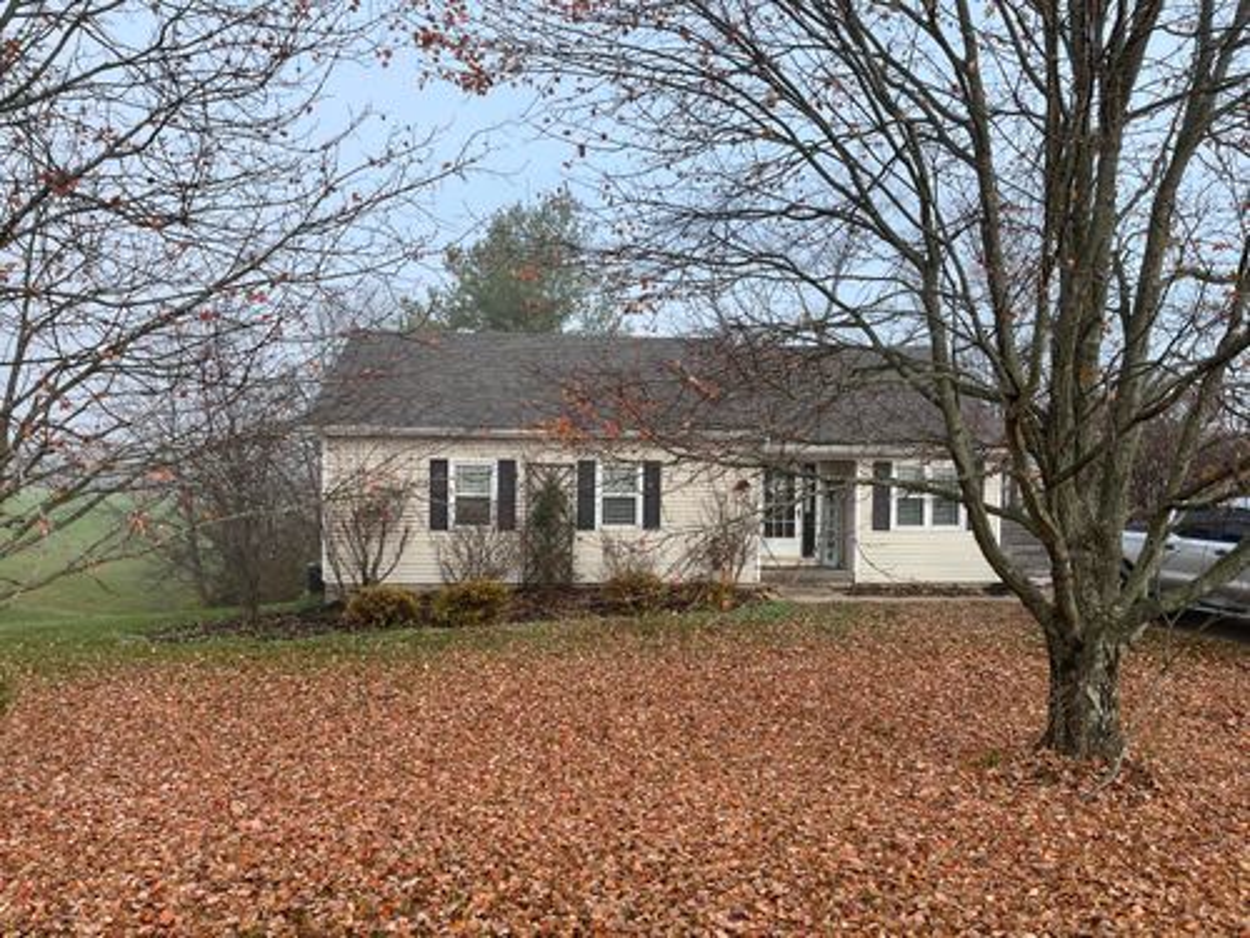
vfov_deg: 53.1
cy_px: 469
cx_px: 625
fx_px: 939
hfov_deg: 67.3
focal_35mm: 26
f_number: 1.6
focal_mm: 5.1
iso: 50
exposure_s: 1/1129
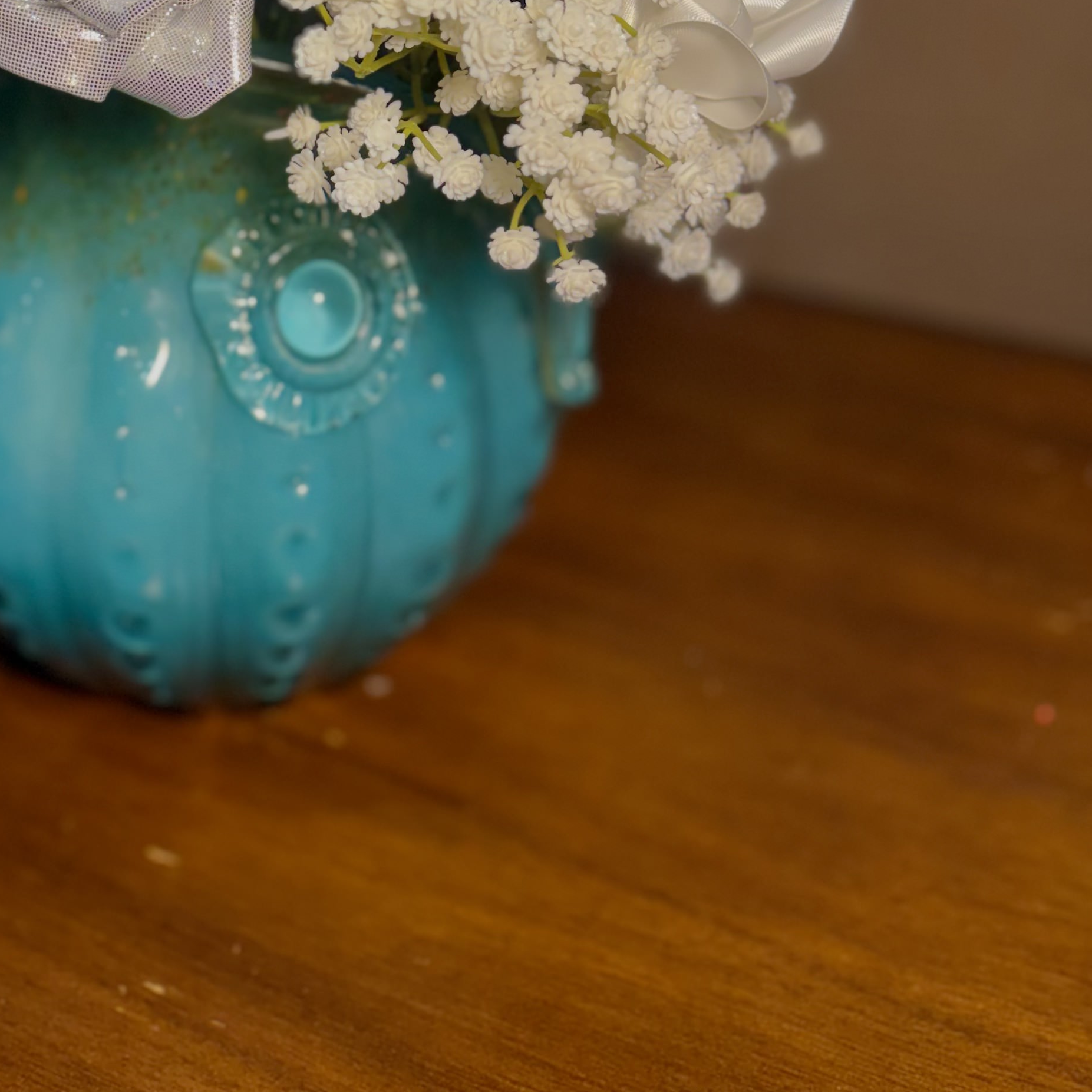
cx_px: 319
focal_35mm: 50
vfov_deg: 31.2
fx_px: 1785
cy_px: -25
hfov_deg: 33.6
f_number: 1.6
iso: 125
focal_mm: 5.96
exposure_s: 1/120
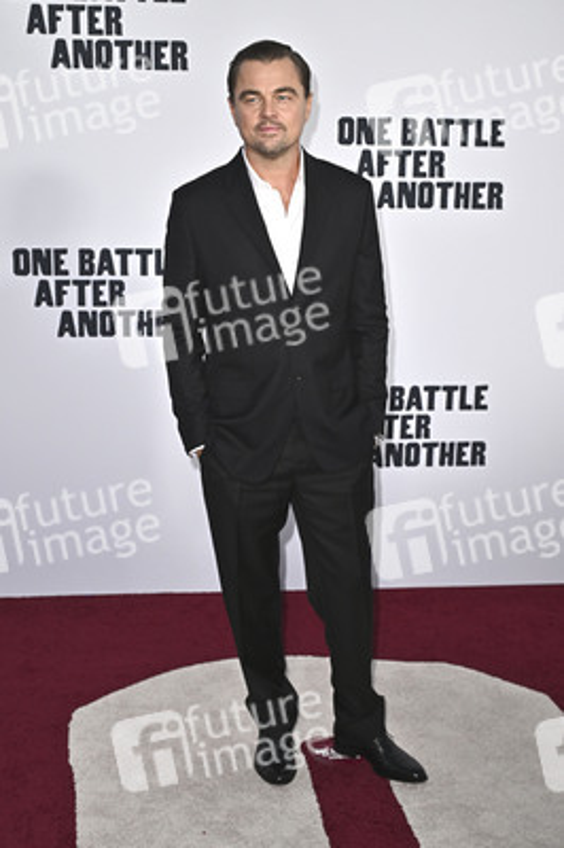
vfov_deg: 41.1
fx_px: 1130
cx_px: 282
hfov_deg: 28.0
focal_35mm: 48
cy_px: 424
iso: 800
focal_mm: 48
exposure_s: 1/320
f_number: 5
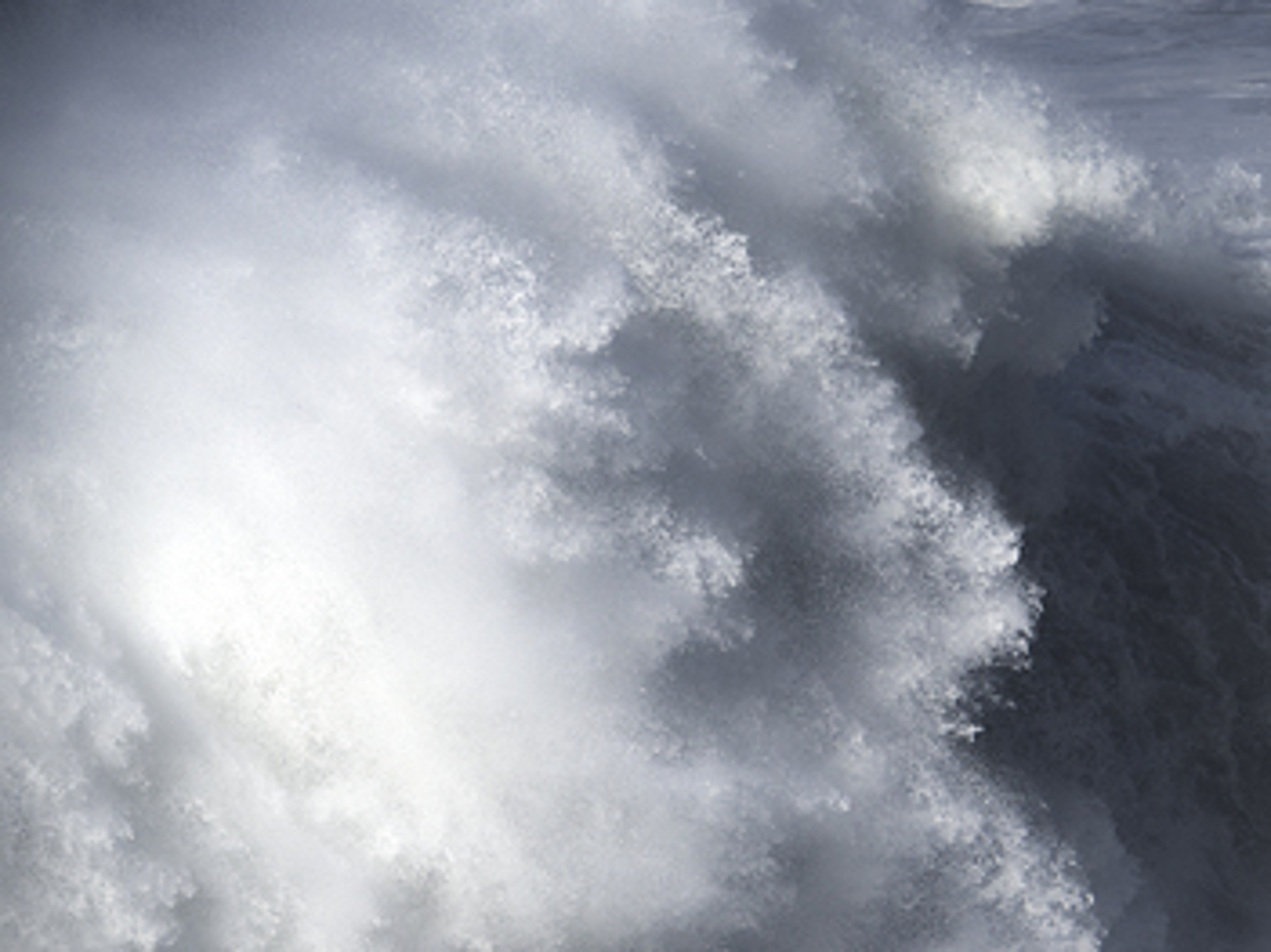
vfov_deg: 5.6
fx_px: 9653
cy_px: 559
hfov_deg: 7.5
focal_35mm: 263
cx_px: 1028
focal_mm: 160
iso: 200
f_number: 8
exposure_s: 1/2500
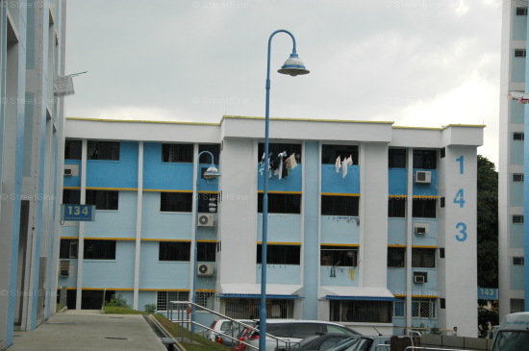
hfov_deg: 26.0
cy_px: 176
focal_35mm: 78
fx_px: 1144
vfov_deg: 17.4
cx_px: 264
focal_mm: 52
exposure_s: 1/2000
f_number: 4.8
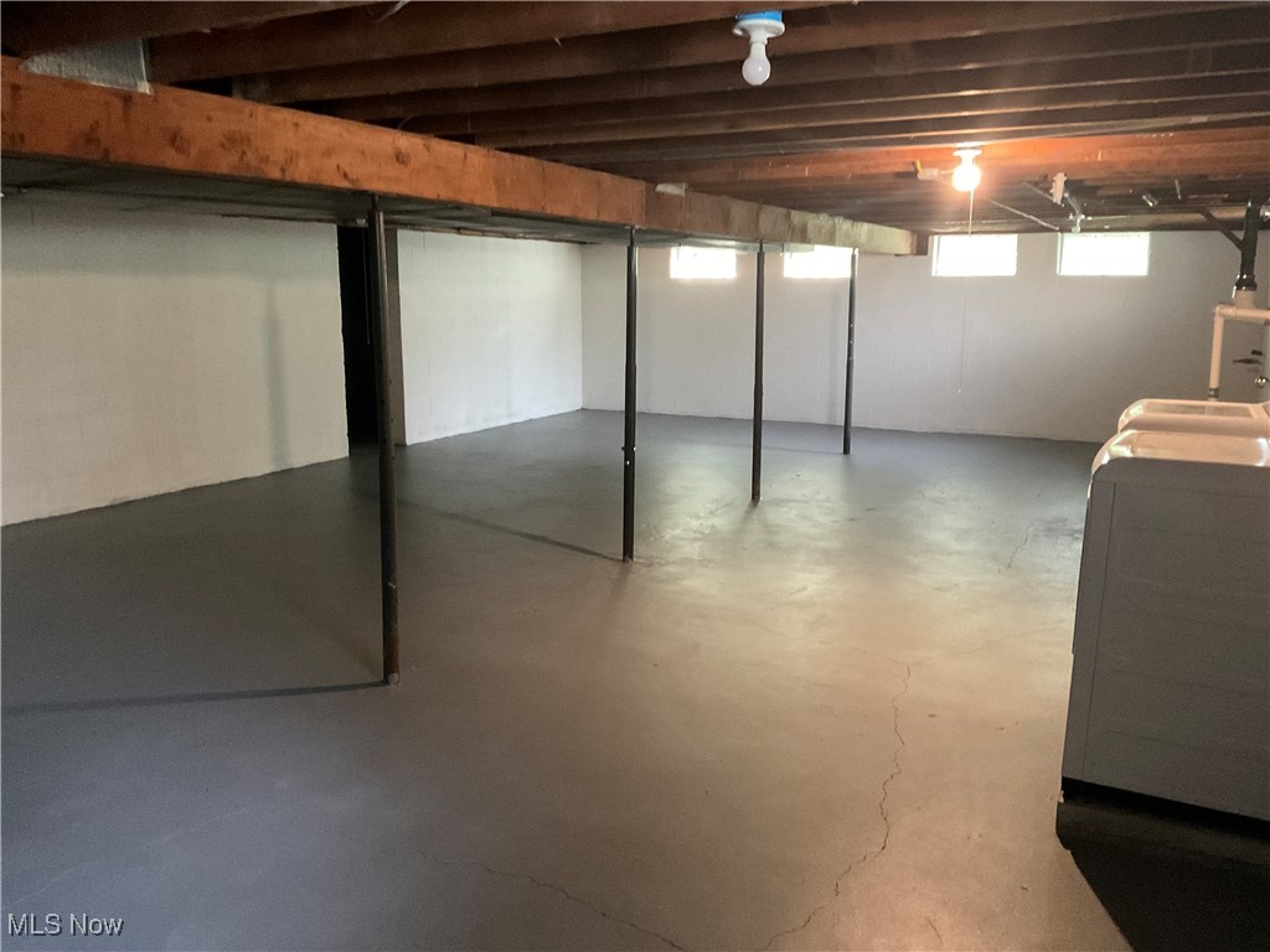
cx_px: 635
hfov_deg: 61.7
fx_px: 1064
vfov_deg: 48.2
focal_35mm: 29
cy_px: 476
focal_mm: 3
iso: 500
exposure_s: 1/30
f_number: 1.8
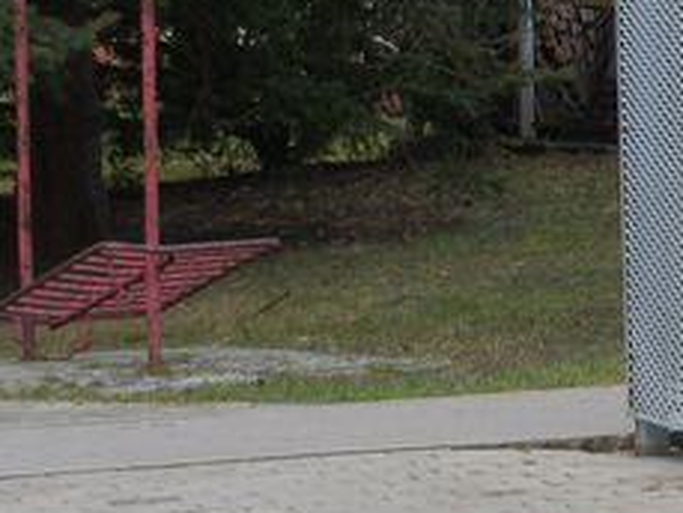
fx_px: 7442
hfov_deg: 5.2
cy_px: 313
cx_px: 880
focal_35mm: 377
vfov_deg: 3.9
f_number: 3.5
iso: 50
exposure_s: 1/125
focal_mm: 34.8
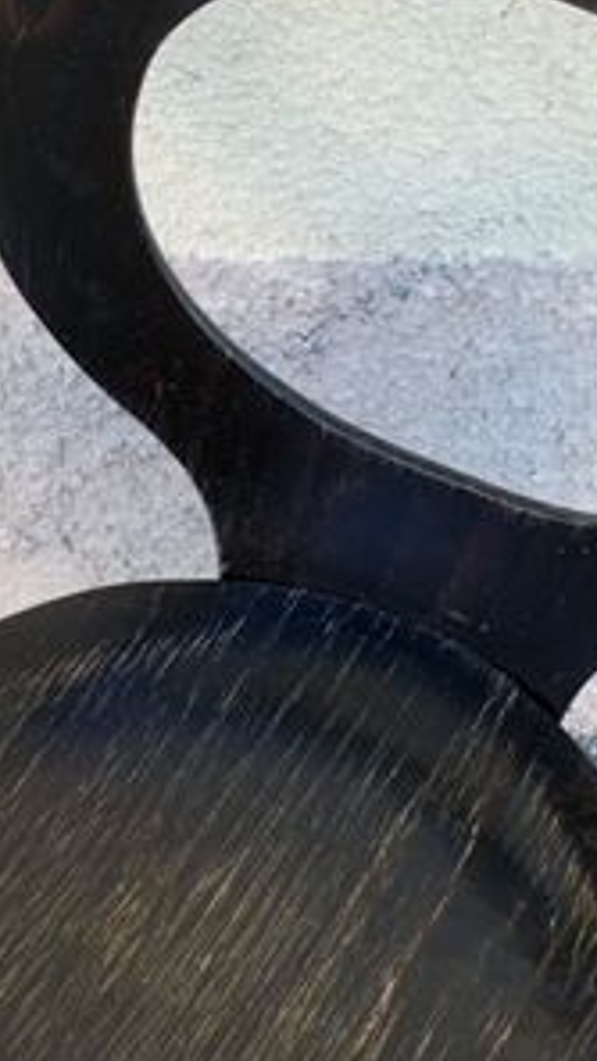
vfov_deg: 34.3
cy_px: 582
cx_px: 279
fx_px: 1717
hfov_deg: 19.7
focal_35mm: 61
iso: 25
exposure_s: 1/122
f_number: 1.8
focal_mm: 4.25
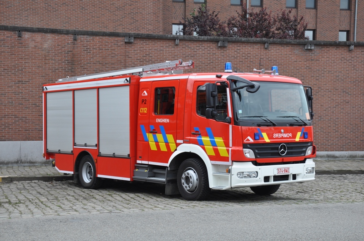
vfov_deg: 22.6
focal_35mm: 60
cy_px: 120
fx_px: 606
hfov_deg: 33.4
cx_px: 182
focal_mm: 40
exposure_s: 1/180
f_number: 6.7
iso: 200
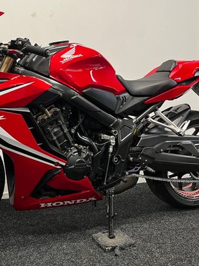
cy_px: 113
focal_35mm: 41
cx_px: 57
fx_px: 315
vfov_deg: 45.7
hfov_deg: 34.6
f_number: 1.6
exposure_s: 1/50
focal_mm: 5.1
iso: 100
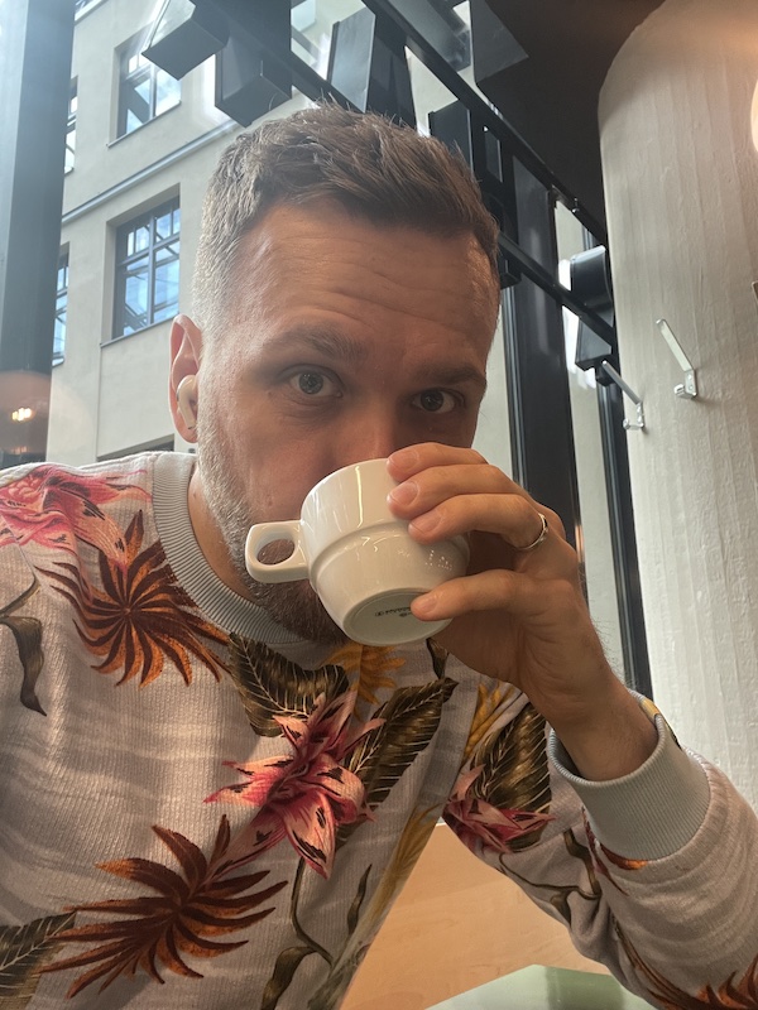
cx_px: 379
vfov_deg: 60.0
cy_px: 505
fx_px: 876
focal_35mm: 30
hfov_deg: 46.8
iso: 125
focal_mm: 2.71
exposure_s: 1/50
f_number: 2.2
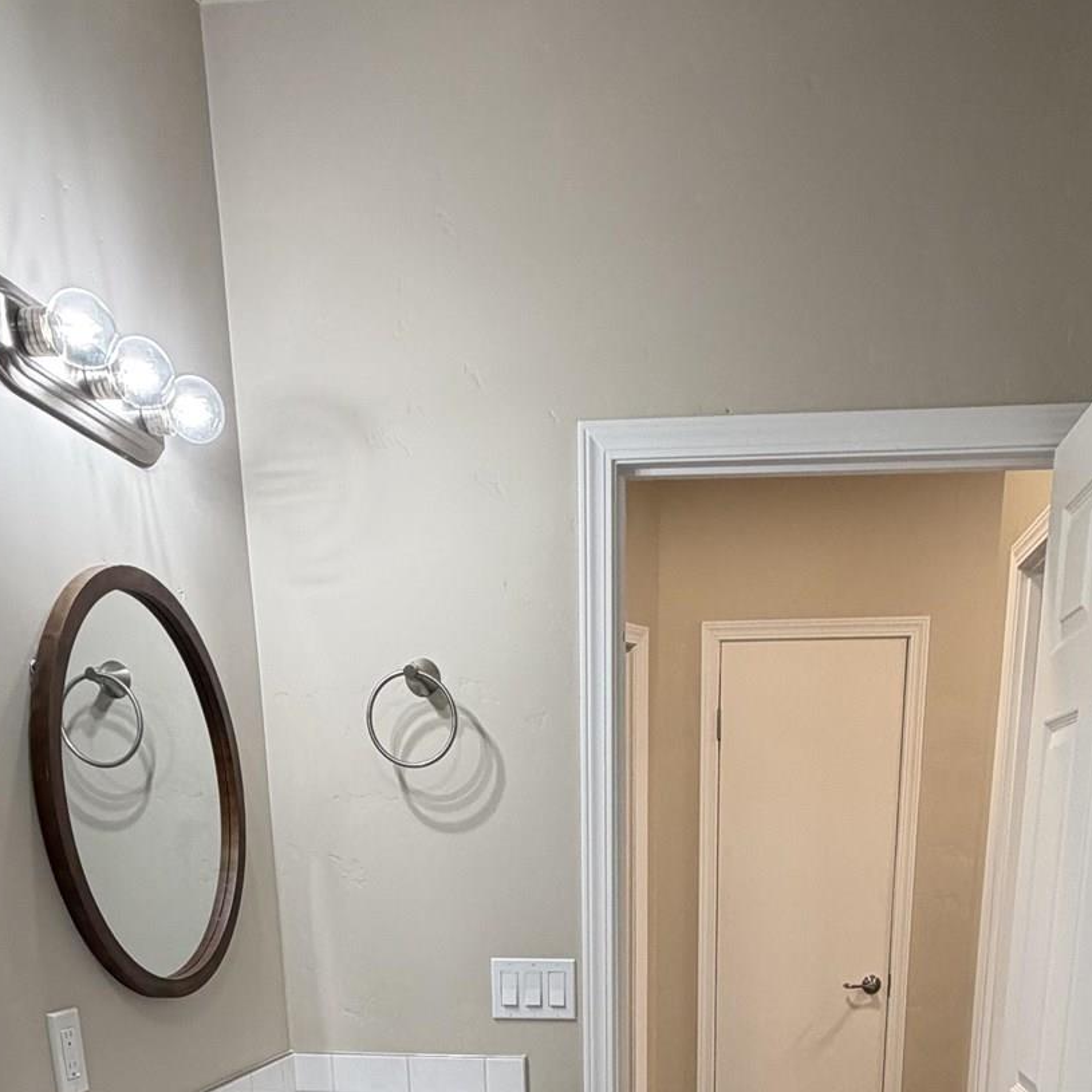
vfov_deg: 38.2
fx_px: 1249
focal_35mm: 35
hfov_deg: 47.1
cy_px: 1231
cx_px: 628
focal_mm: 2.22
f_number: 2.2
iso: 160
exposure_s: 1/60
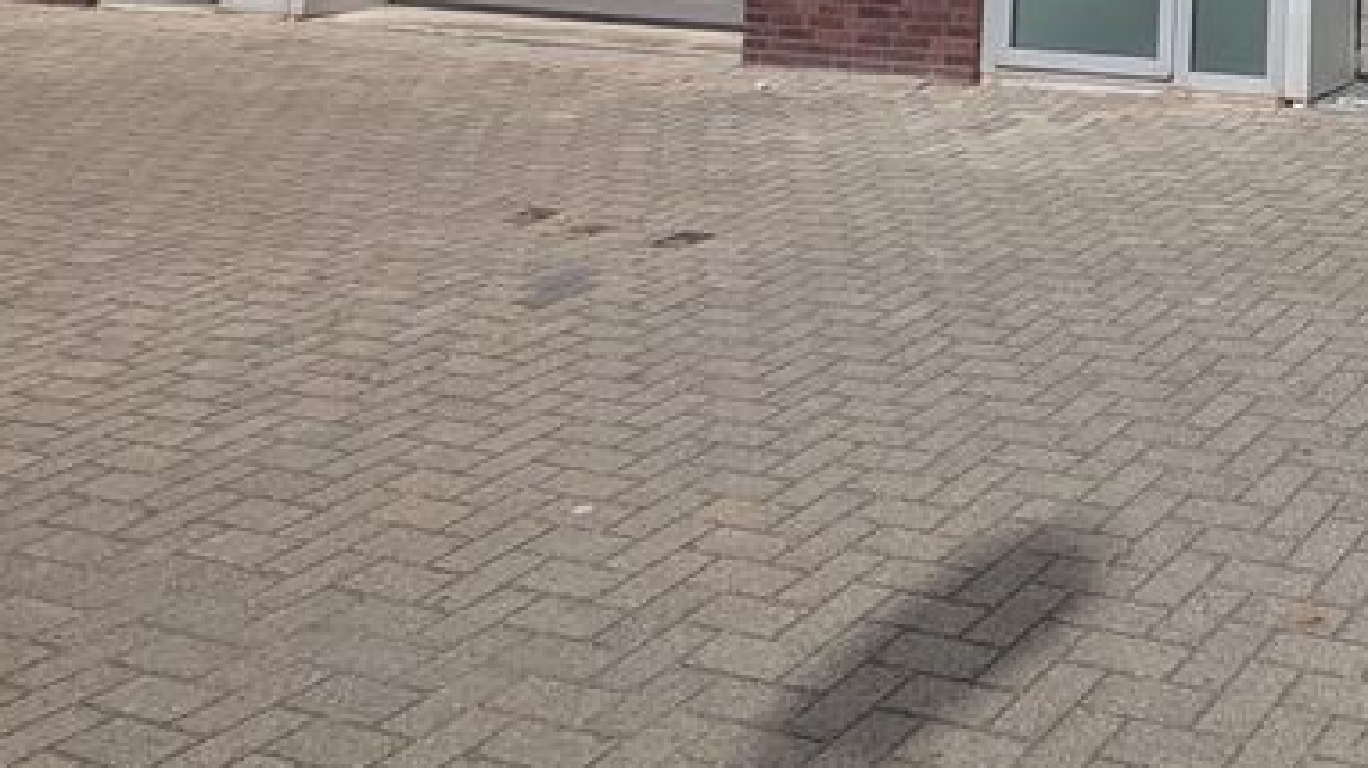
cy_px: -560
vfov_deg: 21.1
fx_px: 1487
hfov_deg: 40.0
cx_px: 1508
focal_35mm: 41
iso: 47
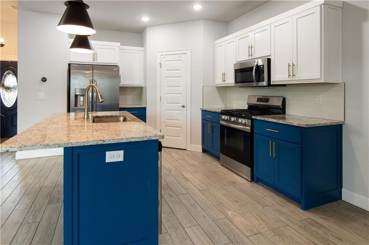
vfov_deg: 67.2
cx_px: 184
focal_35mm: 18
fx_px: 184
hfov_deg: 90.1
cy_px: 122
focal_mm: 12
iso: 400
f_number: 4
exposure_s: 1/60
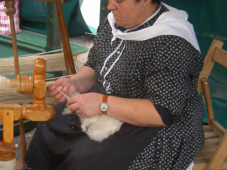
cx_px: 78
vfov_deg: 17.4
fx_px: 558
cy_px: 81
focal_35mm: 85
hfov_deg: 22.9
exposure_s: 1/59.5
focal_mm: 8
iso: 100
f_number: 2.8
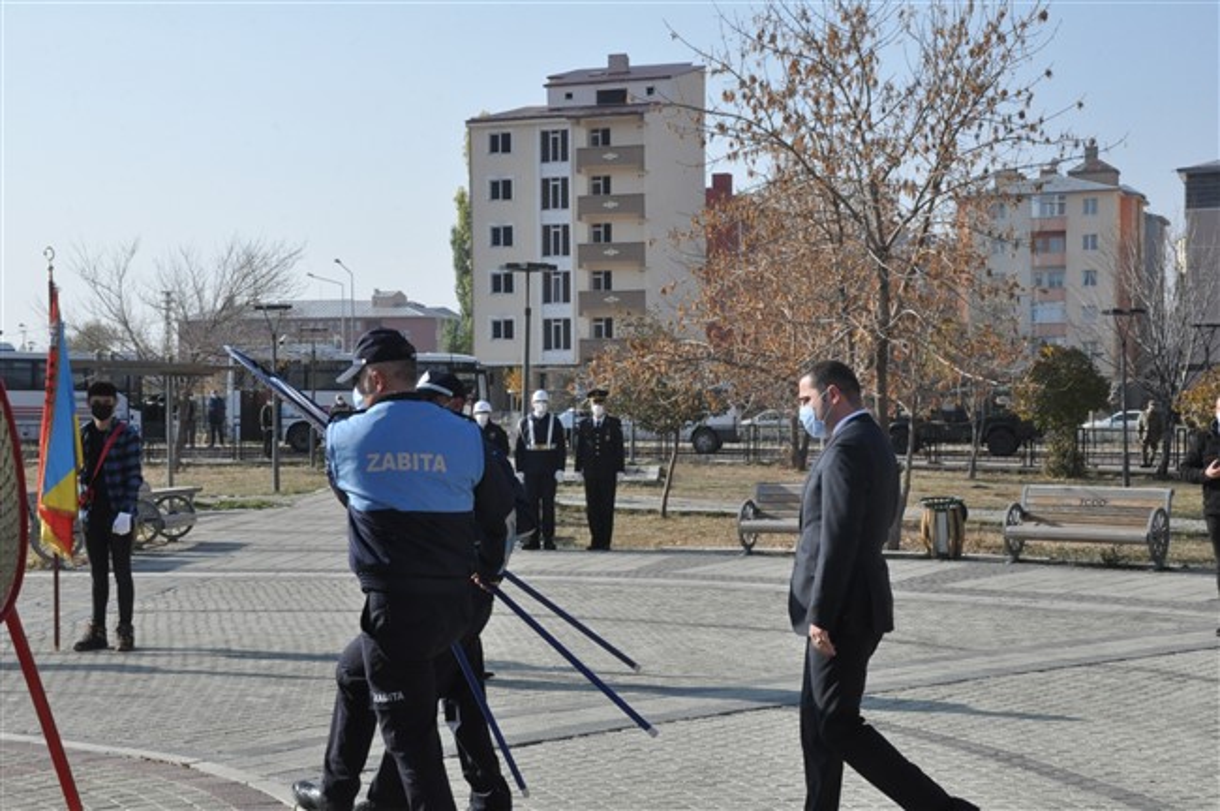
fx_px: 2031
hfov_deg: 33.4
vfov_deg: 22.6
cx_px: 610
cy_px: 406
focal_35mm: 60
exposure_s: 1/400
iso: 1600
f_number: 20
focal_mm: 40
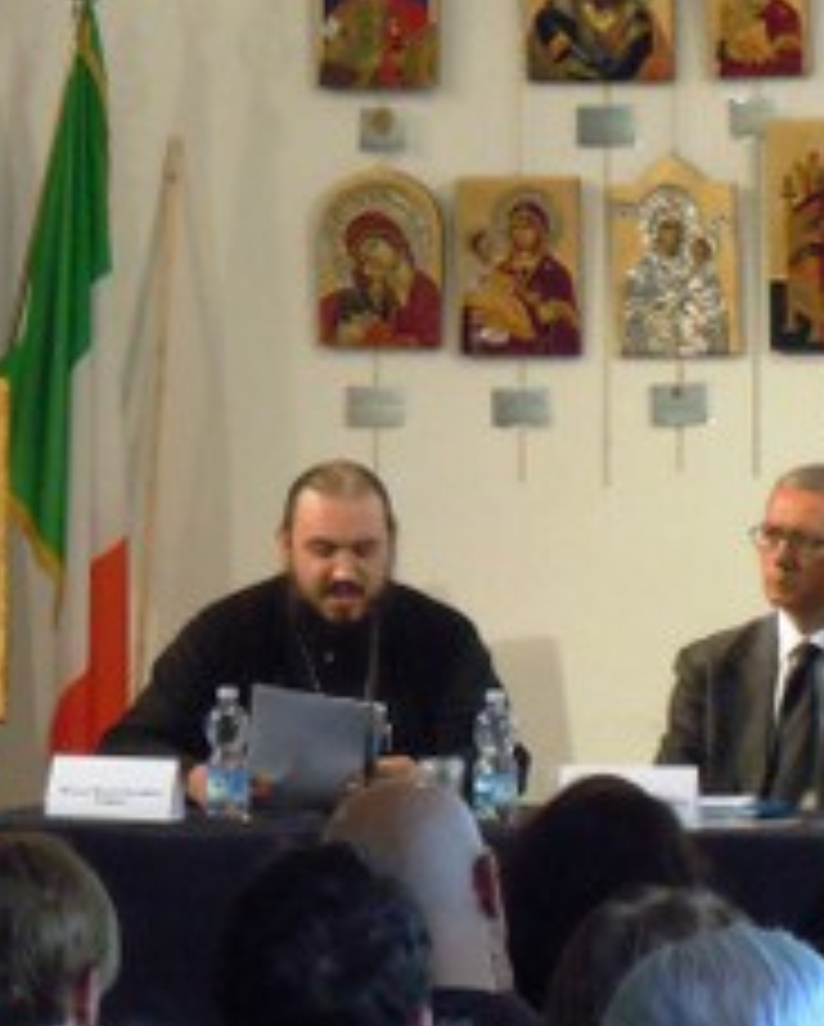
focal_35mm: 312
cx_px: 369
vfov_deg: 6.2
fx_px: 9492
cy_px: 572
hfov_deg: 5.0
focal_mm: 27.4
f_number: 4.6
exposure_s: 1/13
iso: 800
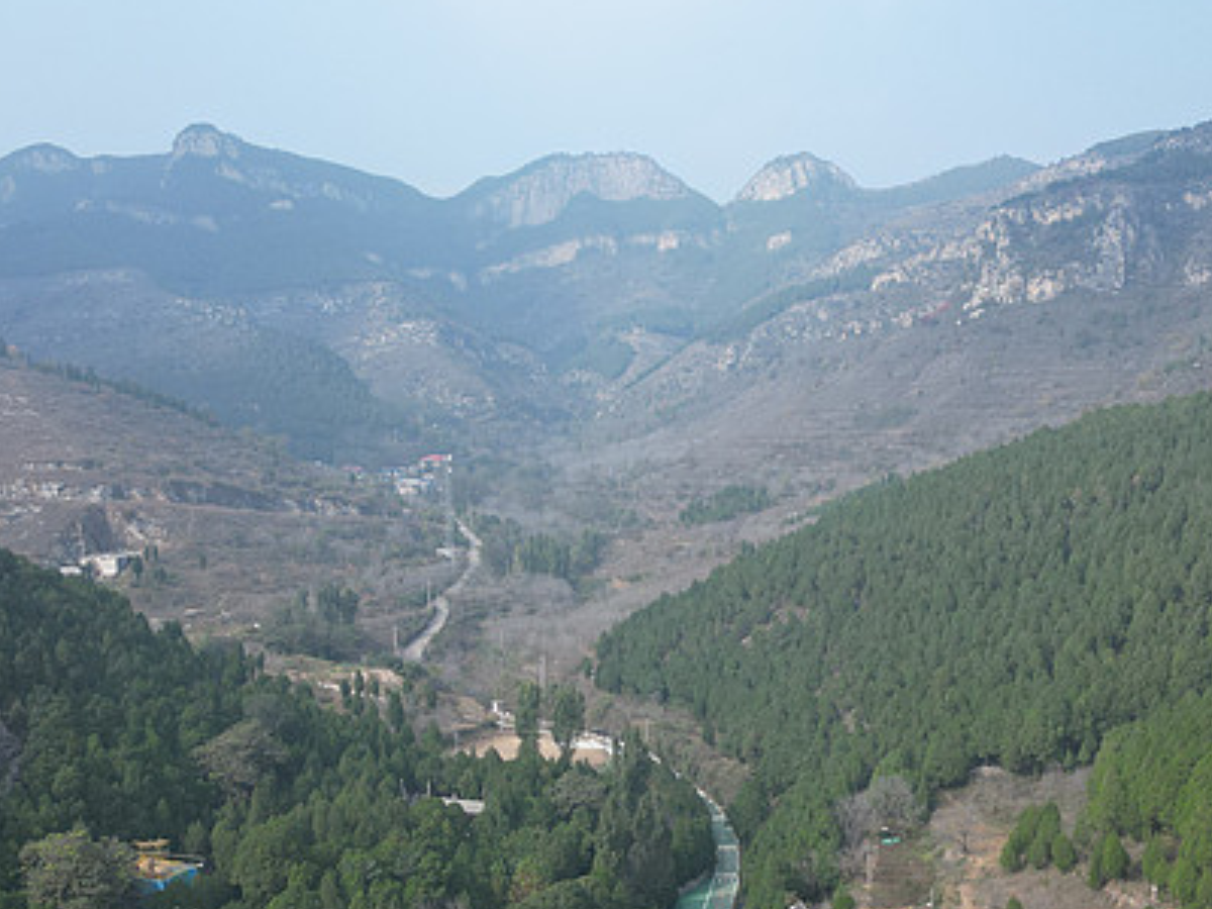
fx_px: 1681
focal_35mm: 48
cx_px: 597
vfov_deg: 30.1
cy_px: 600
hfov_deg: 39.7
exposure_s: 1/1600
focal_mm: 6.72
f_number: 1.7
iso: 100
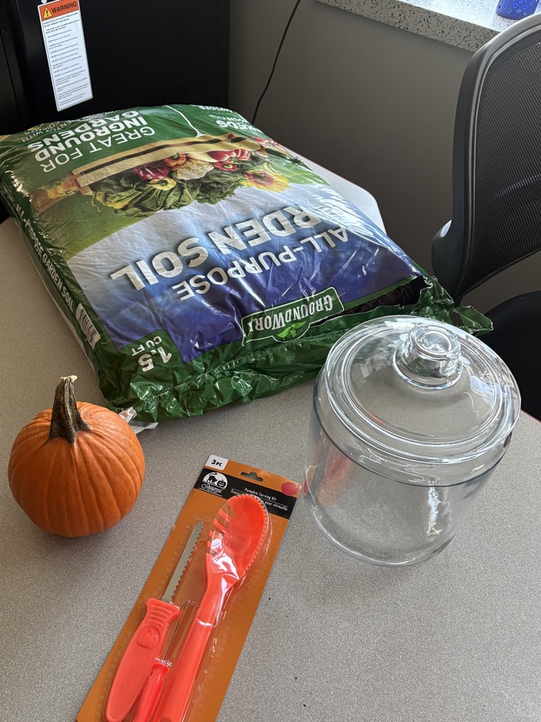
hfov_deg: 45.3
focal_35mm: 31
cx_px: 234
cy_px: 374
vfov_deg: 58.3
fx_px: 646
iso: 160
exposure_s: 1/60
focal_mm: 5.96
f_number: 1.6
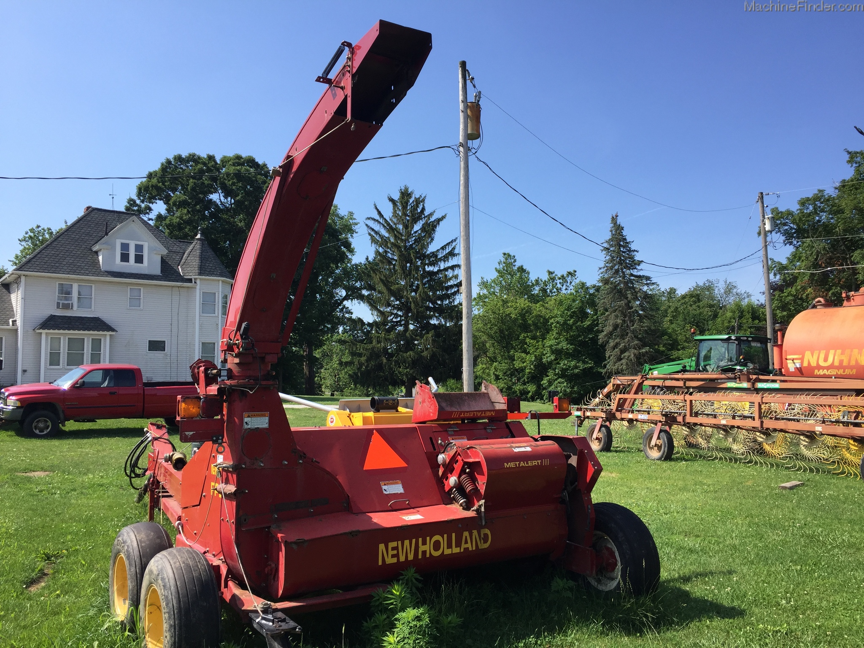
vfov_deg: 48.2
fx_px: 724
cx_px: 432
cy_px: 324
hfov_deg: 61.7
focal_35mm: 29
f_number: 2.2
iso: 32
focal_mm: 4.15
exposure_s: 1/1236
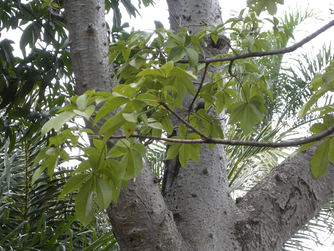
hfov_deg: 16.0
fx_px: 1187
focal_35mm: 123
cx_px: 167
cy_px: 126
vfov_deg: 12.0
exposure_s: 1/65
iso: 84
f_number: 5.3
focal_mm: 26.3
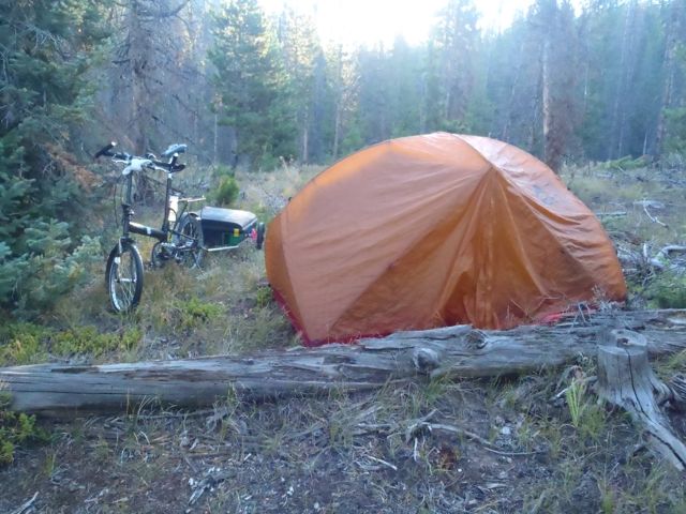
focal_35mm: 28
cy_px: 257
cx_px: 343
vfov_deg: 49.7
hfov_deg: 63.4
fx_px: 555
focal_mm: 5
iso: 800
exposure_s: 1/160
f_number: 3.9
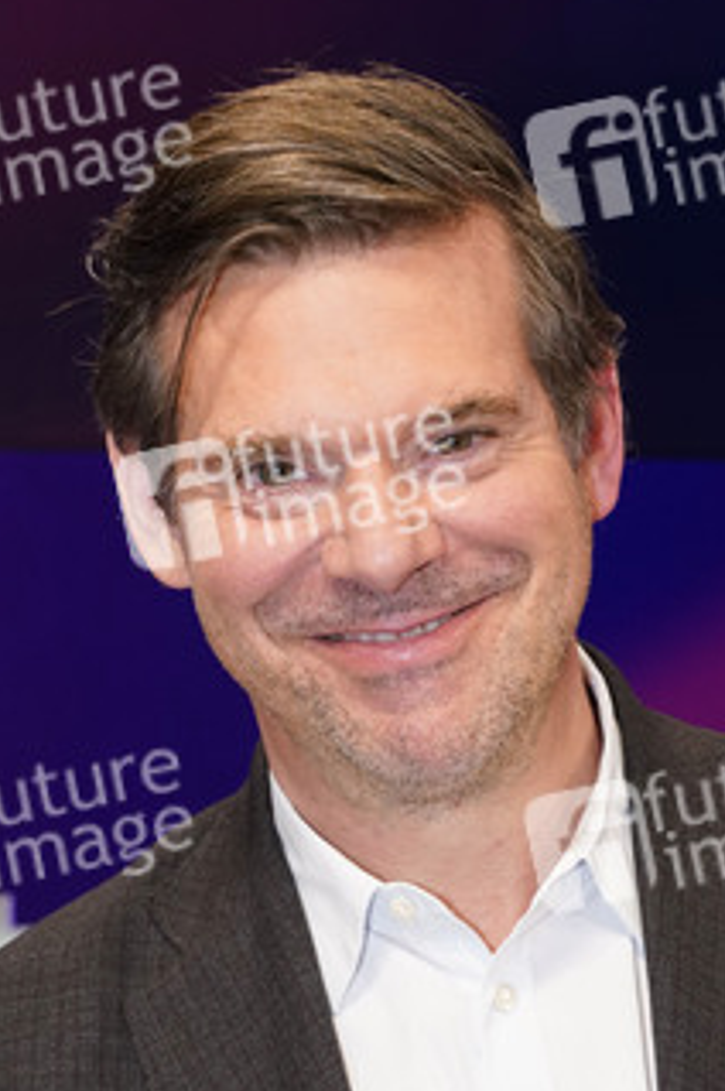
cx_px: 390
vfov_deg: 27.3
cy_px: 660
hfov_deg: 18.4
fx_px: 2240
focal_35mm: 74
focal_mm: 59
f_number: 5.6
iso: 2000
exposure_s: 1/125
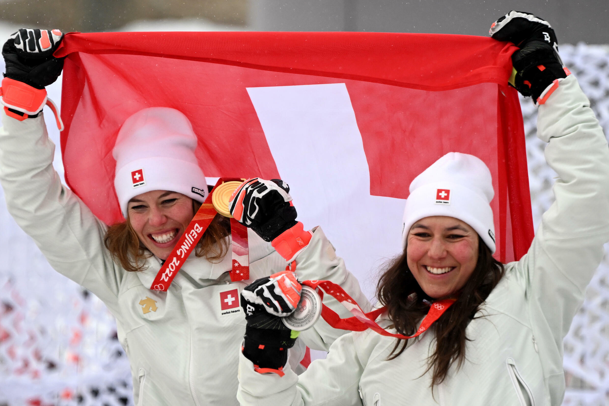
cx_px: 304
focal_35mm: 185
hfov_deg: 11.1
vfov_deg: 7.4
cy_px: 203
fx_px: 3129
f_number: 2.8
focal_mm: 185
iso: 400
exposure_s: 1/4000
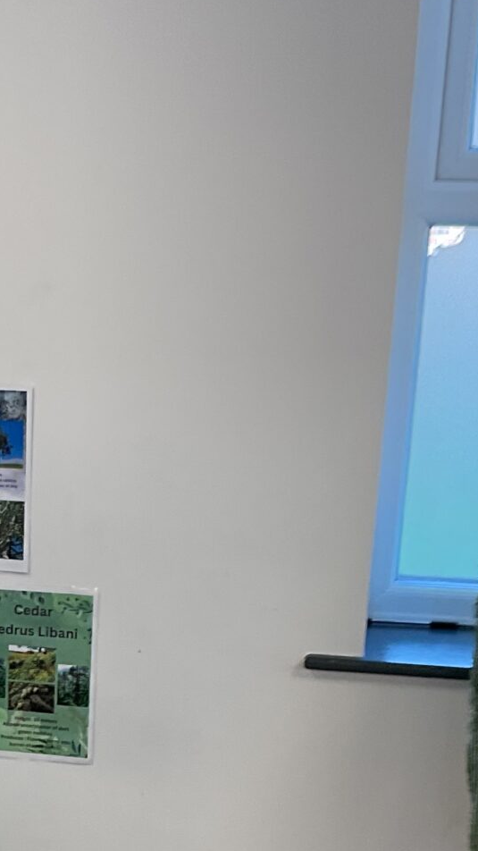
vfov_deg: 24.4
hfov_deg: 13.9
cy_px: 746
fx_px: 1917
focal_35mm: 85
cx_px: -59
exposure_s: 1/60
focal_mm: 3
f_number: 1.8
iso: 40
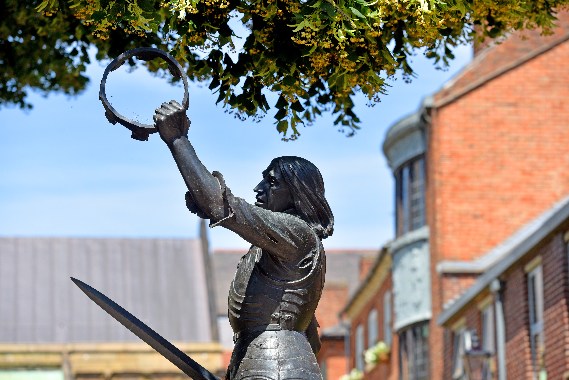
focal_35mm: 125
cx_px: 284
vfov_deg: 11.0
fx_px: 1976
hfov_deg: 16.4
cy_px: 190
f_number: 4
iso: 200
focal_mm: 125
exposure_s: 1/800
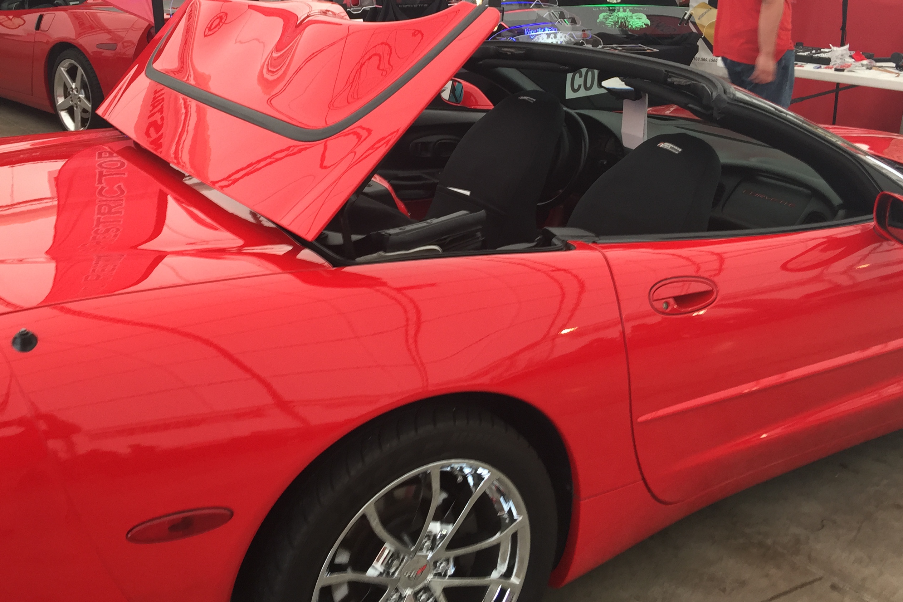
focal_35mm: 39
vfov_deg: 33.7
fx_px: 978
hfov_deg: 49.5
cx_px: 400
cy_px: 177
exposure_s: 1/60
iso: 40
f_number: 2.2
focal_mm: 4.15
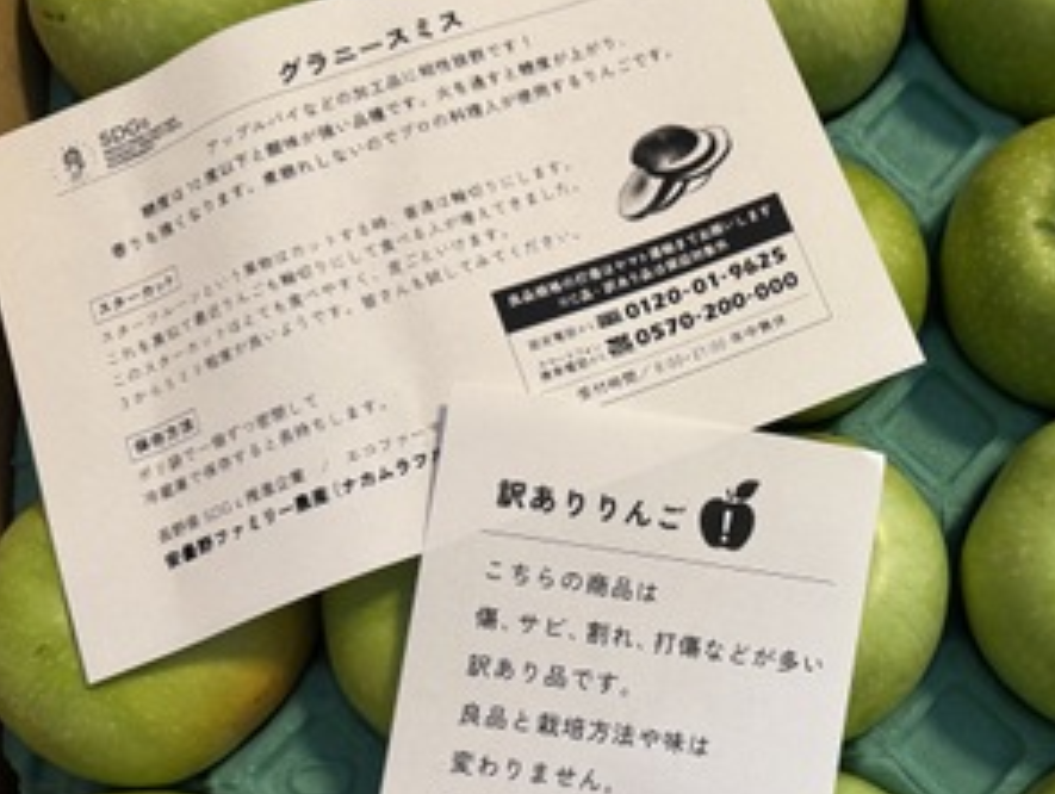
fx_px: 1190
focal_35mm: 39
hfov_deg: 46.1
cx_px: 796
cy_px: 479
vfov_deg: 36.7
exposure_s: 1/50
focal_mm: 6.76
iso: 250
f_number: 1.78
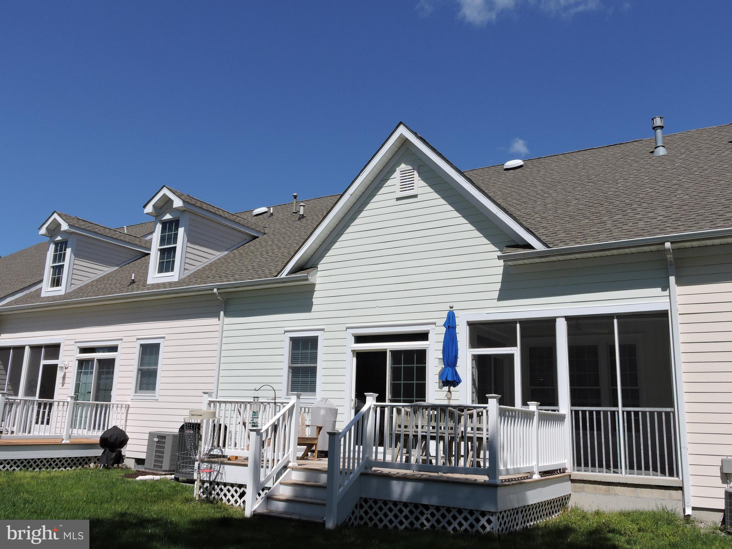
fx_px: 634
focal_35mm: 30
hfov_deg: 60.0
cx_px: 366
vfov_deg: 46.8
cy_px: 274
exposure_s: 1/1250
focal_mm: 5.4
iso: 100
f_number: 4.5
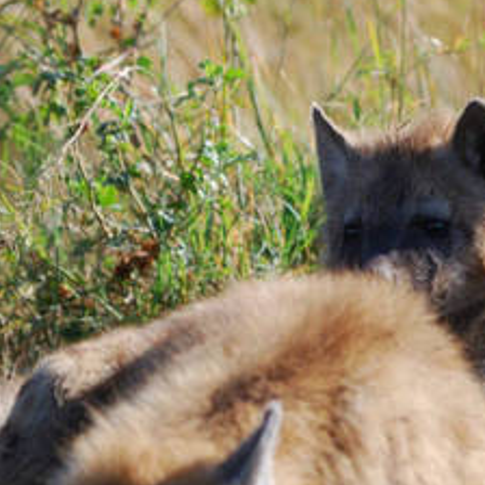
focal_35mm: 1597
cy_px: 251
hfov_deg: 1.1
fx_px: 25315
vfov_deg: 1.1
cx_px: 409
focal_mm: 400
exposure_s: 1/400
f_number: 5.6
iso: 200
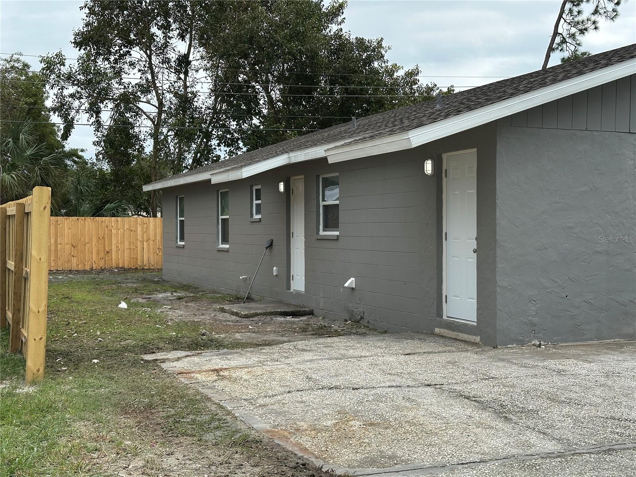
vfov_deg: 30.3
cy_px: 238
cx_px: 318
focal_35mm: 48
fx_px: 882
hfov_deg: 39.7
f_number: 1.78
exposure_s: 1/2358
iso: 64
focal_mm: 6.86
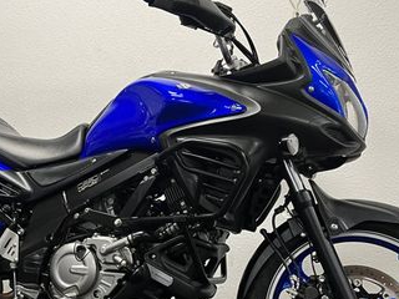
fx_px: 599
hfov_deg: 36.7
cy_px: 177
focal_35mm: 52
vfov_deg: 28.0
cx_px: 156
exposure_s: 1/50
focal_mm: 5.1
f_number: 1.6
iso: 80
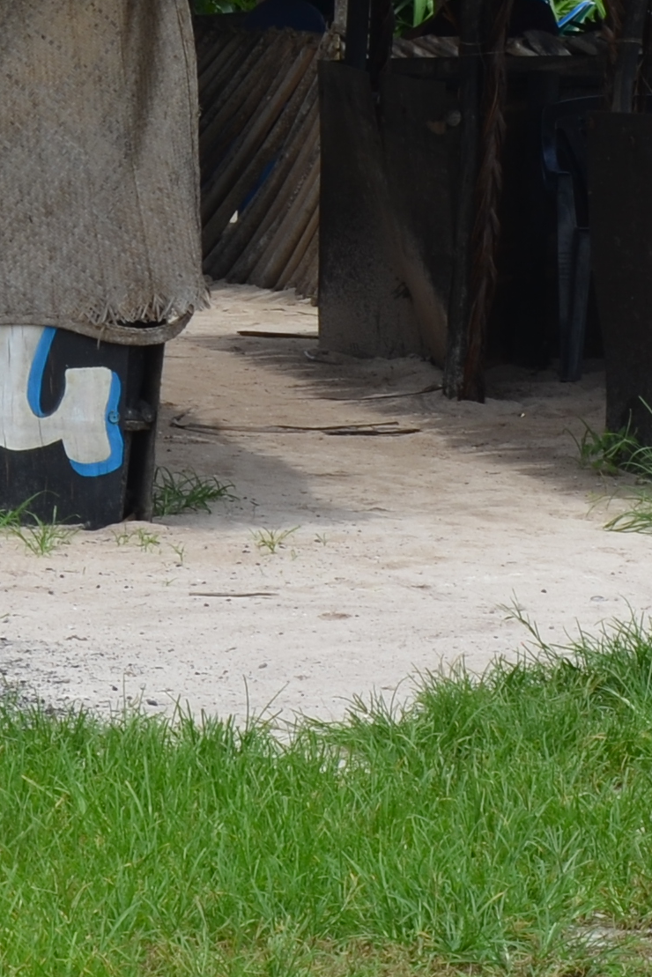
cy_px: -144
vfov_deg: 6.8
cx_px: 76
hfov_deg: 4.6
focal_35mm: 299
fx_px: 8123
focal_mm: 45
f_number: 8
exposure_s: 1/250
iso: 100
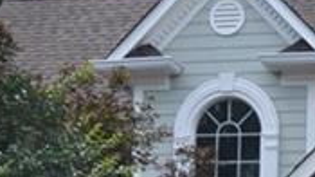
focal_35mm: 184
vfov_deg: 6.3
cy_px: 415
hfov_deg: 11.5
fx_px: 1535
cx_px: 362
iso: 200
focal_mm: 20
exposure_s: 1/200
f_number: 7.1
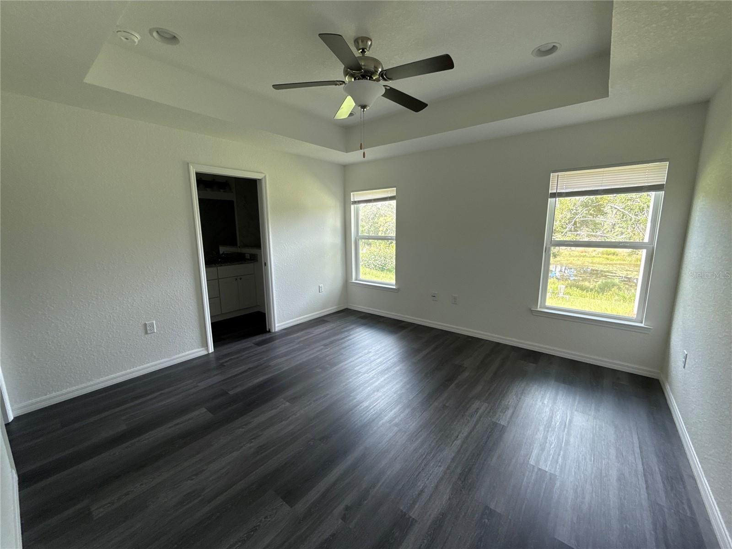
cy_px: 274
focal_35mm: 14
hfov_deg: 102.1
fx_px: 296
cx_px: 366
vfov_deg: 85.7
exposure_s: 1/60
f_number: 2.2
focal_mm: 2.22
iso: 64
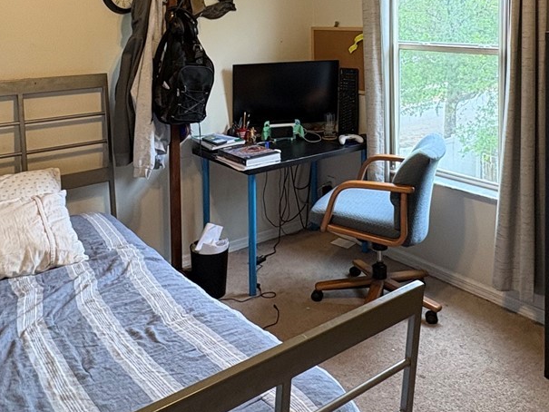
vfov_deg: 36.4
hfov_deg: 50.1
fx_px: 587
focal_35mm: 37
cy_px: 44
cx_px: 276
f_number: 2.2
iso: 160
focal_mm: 2.22
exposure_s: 1/60
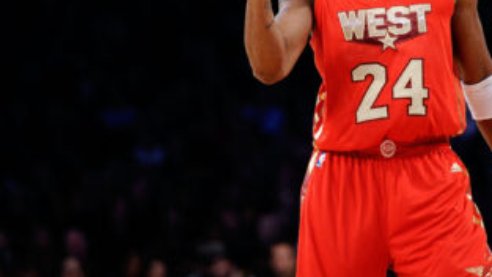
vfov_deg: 4.3
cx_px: 255
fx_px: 3666
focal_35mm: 281
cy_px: 60
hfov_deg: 7.7
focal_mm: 200
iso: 3200
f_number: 2.8
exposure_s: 1/1000
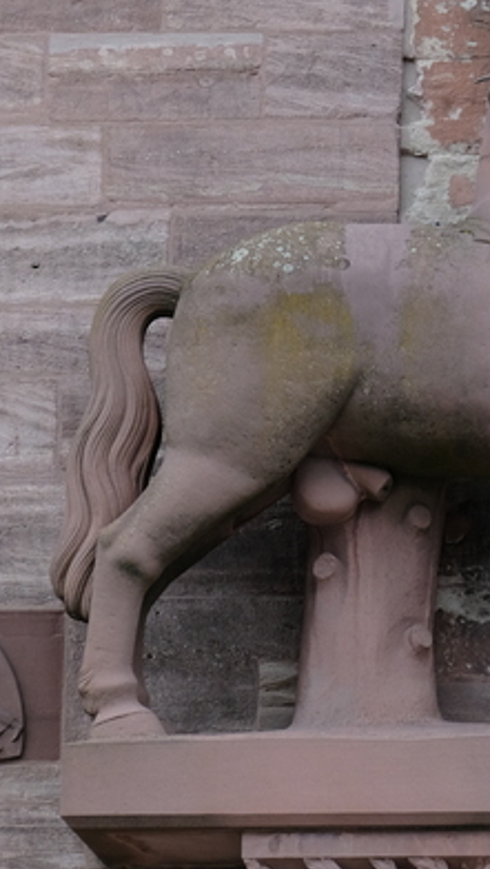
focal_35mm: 287
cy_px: 367
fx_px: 6618
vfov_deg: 7.5
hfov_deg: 4.2
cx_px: 1129
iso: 640
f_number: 5.6
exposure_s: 1/550
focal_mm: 70
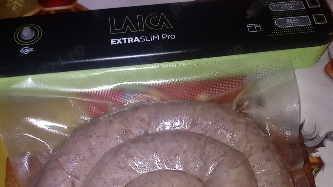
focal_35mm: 37
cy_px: 177
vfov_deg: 30.2
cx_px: 166
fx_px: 327
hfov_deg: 54.0
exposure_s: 1/33.3
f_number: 2
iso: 135
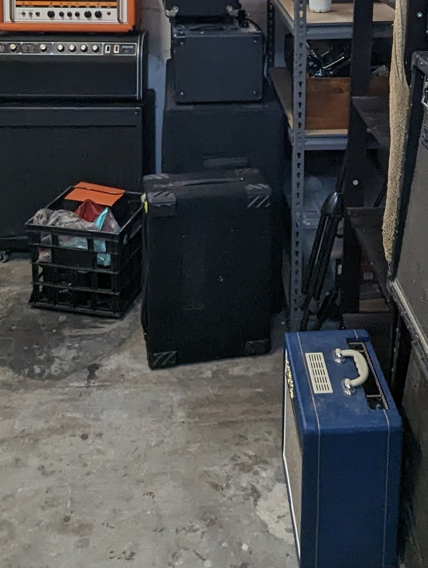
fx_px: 674
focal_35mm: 41
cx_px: 272
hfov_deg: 35.0
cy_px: 21
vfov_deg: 40.9
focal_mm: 1.95
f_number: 2.2
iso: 146
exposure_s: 1/52.2
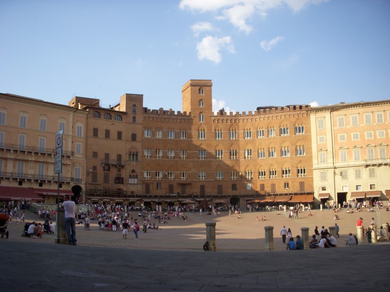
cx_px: 195
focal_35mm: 38
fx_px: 428
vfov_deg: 37.7
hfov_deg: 49.0
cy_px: 146
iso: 100
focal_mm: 6.3
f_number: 3.3
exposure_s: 1/640
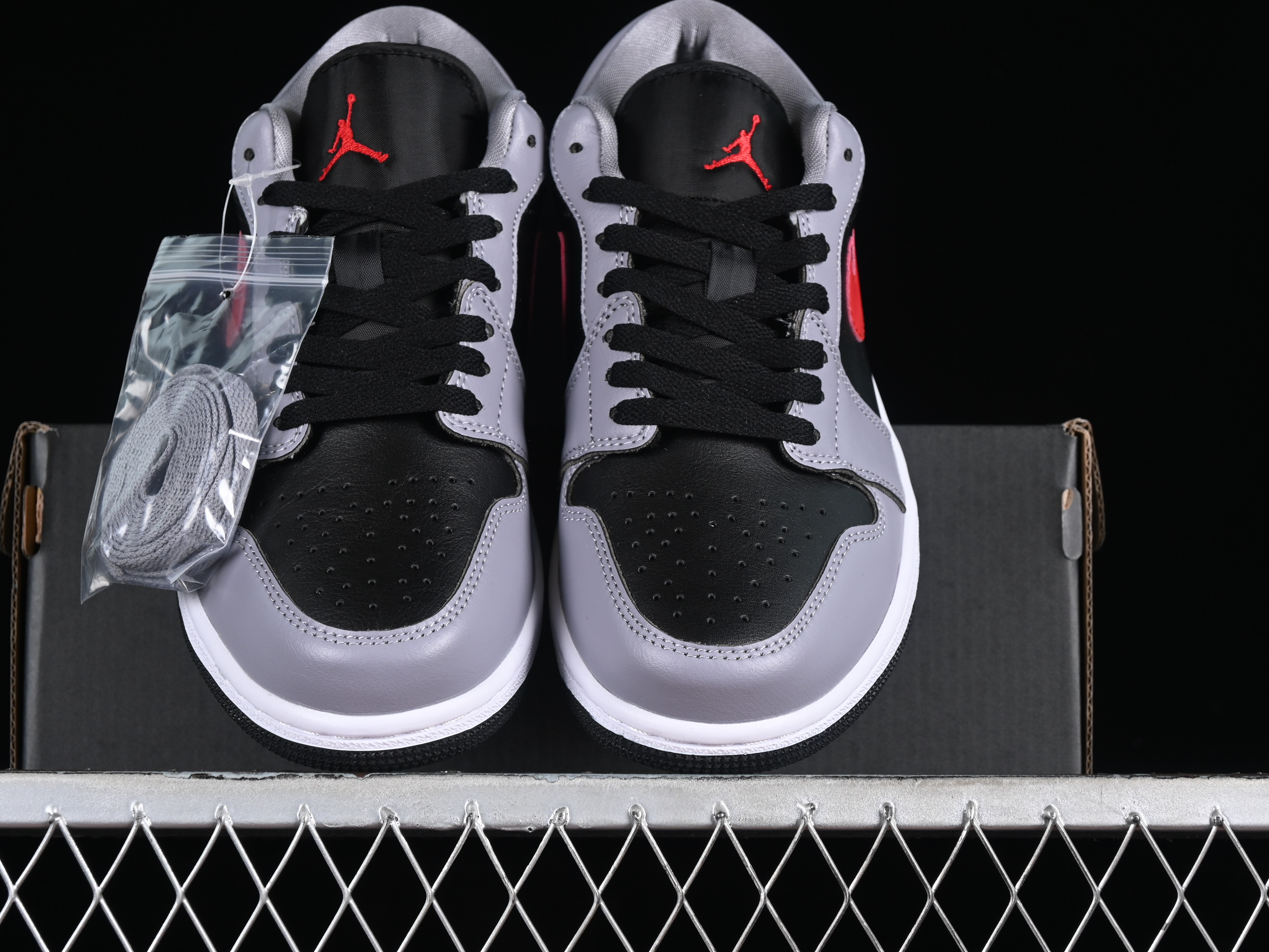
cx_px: 564
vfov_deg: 18.0
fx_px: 3006
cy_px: 478
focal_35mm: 82
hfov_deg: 23.8
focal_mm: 50
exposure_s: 1/60
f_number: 6.3
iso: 160
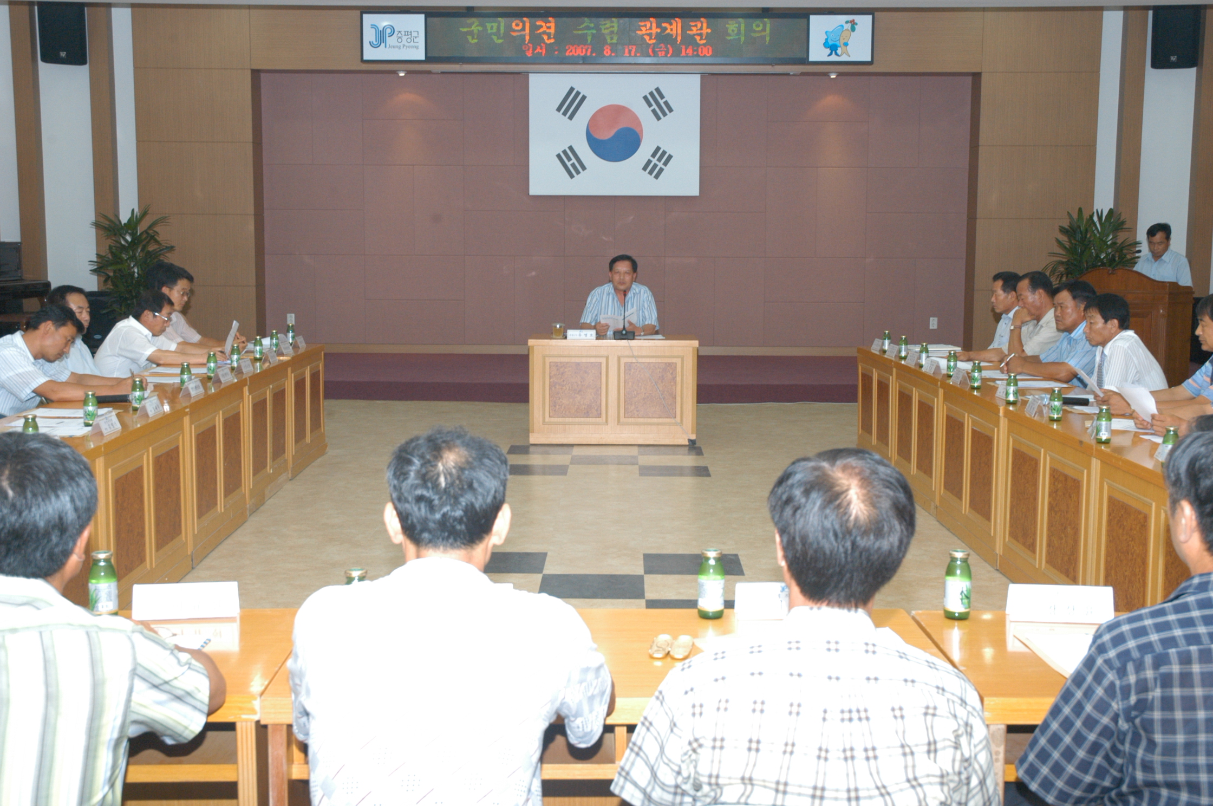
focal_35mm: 46
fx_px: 1565
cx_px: 606
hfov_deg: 42.4
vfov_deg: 28.9
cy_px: 403
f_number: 7.1
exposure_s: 1/60
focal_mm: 31
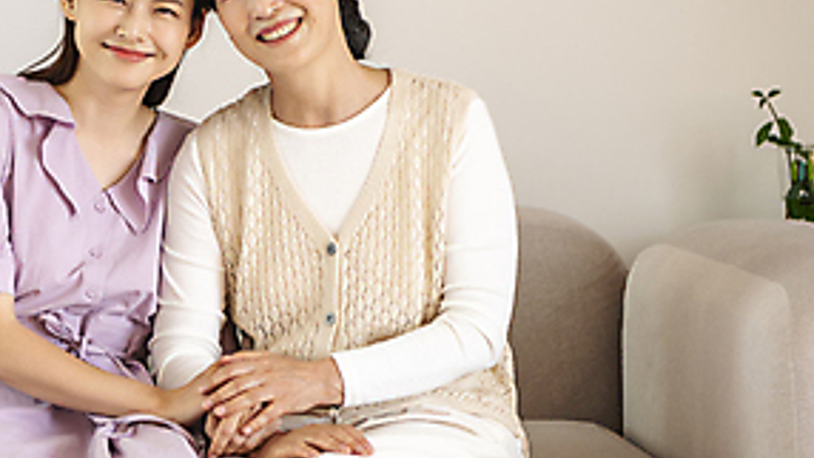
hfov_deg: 17.4
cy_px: 102
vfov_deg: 10.0
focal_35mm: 121
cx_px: 48
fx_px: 2612
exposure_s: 1/200
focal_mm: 55
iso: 200
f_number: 2.8
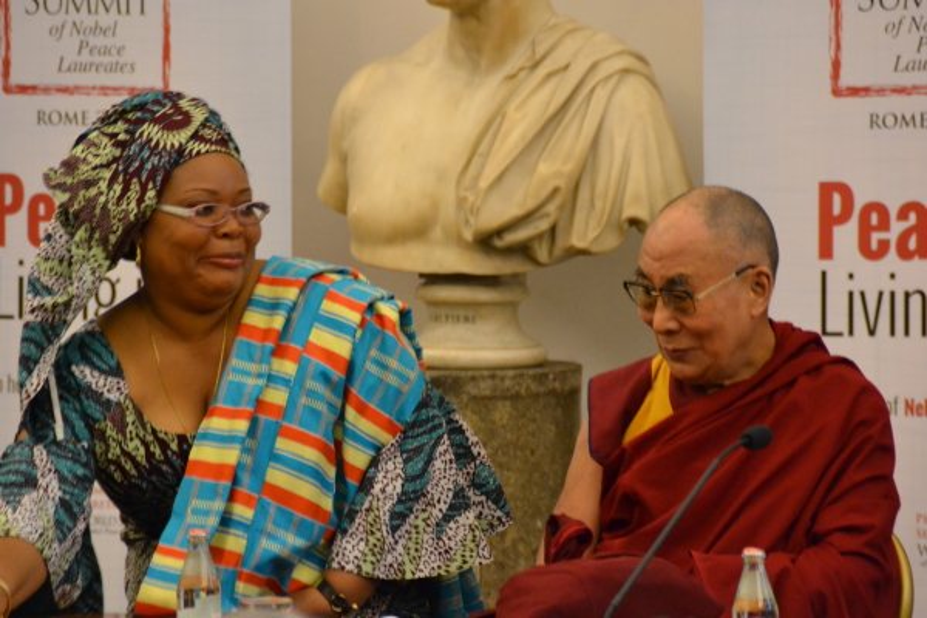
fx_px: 7724
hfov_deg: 6.9
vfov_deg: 4.6
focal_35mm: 300
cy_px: 309
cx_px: 464
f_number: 6.3
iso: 3200
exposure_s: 1/40
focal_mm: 200
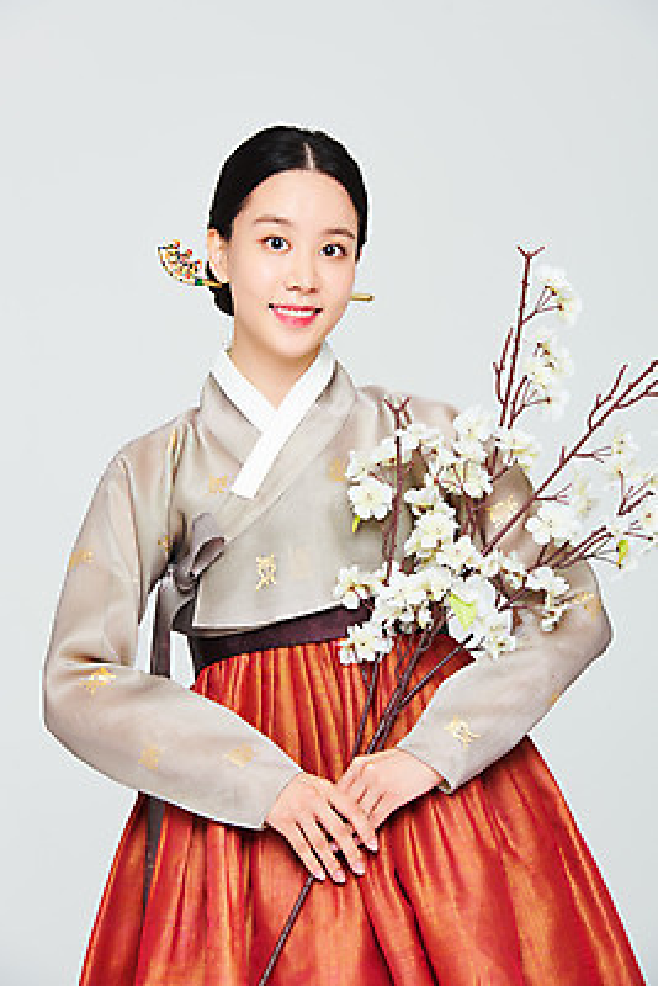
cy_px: 493
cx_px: 329
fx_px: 4793
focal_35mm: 175
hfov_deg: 7.9
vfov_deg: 11.7
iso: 100
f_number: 11
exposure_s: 1/125
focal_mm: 175
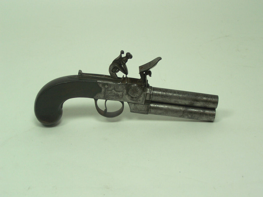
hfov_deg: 29.0
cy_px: 98
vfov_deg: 21.9
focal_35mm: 67
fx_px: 509
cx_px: 132
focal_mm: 11.1
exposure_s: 1/125
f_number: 3.2
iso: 80
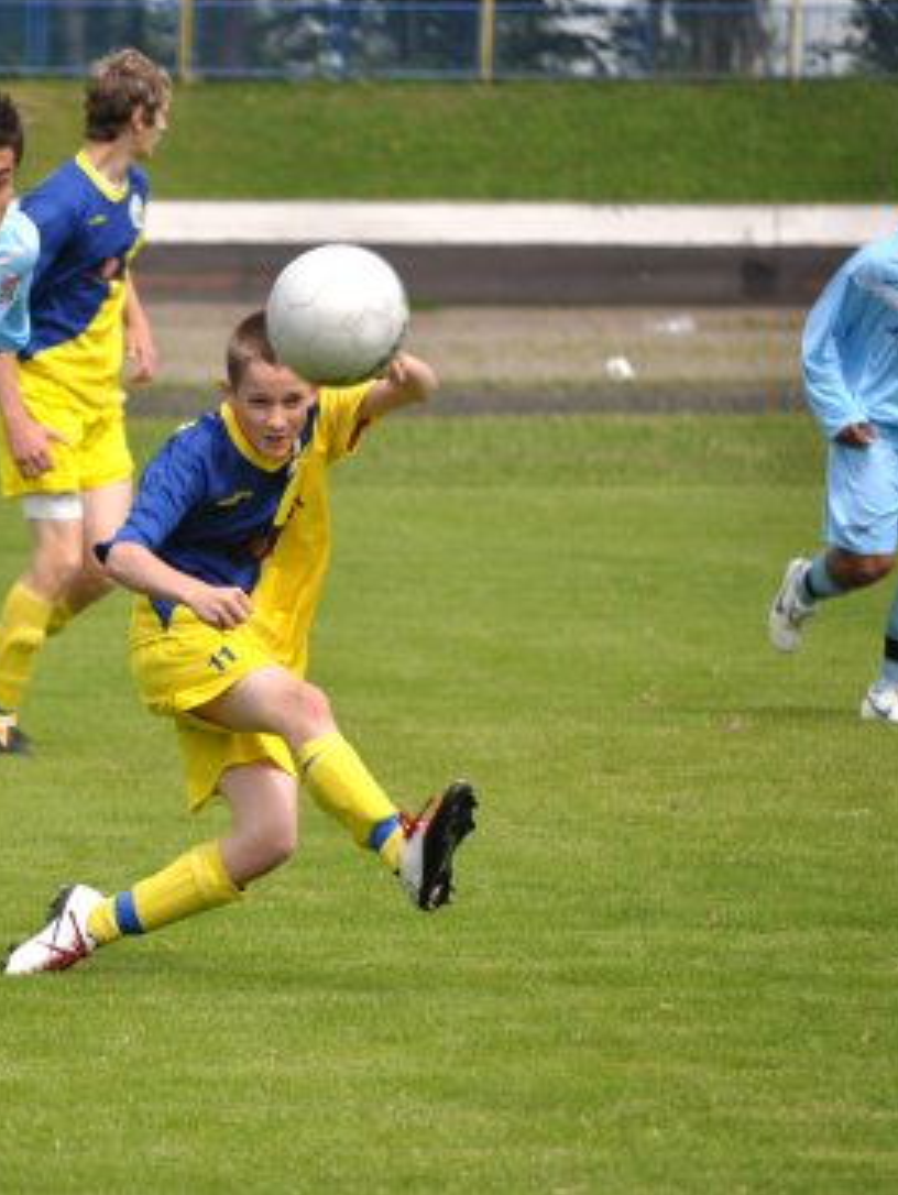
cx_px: 83
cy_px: 596
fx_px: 11332
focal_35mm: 328
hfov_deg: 4.5
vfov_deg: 6.0
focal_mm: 150
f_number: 5
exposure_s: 1/800
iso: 200
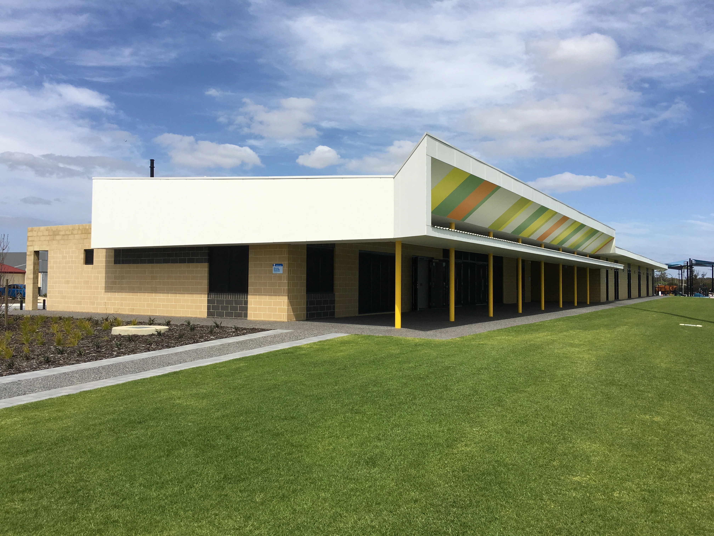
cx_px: 357
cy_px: 268
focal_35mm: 29
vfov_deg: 48.2
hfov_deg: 61.7
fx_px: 598
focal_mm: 4.15
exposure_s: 1/2481
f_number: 2.2
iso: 25
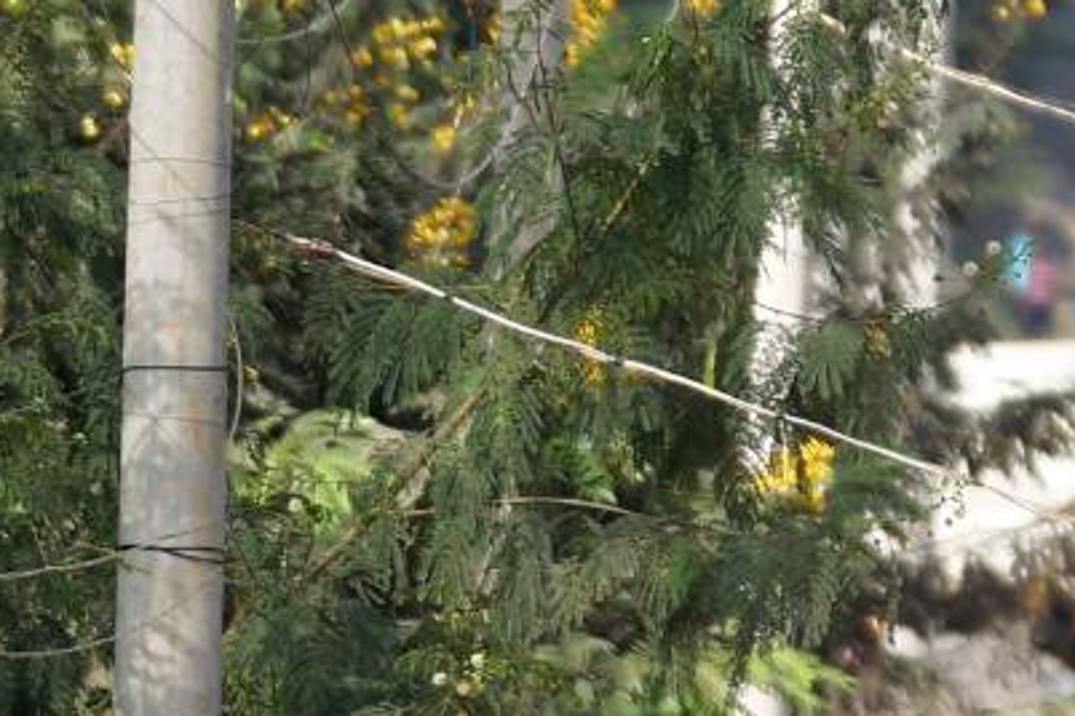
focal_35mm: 1434
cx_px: 1099
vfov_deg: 1.0
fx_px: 42817
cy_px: 620
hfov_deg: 1.4
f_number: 6.3
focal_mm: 300
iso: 100
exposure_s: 1/400
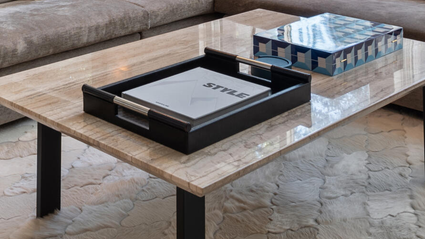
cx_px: 59
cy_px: -164
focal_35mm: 67
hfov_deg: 30.3
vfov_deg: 15.8
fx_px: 755
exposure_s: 1/2
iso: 100
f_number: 7.1
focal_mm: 19
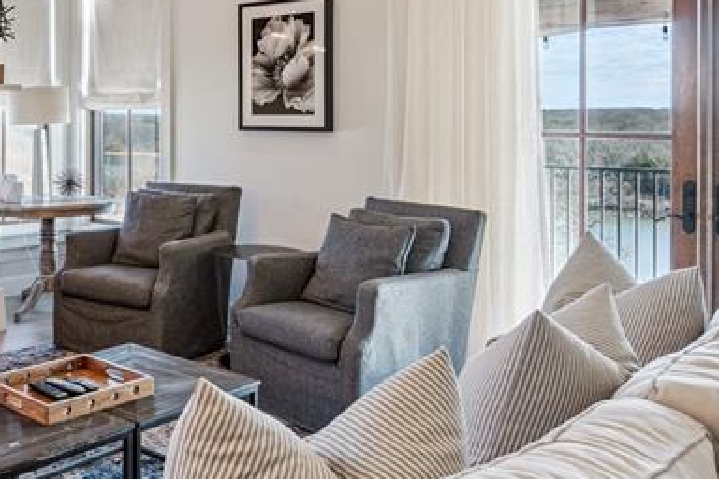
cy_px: 137
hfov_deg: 43.9
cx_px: 63
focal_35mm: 40
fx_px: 799
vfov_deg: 32.9
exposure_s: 1/60
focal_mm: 10
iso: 200
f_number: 6.3
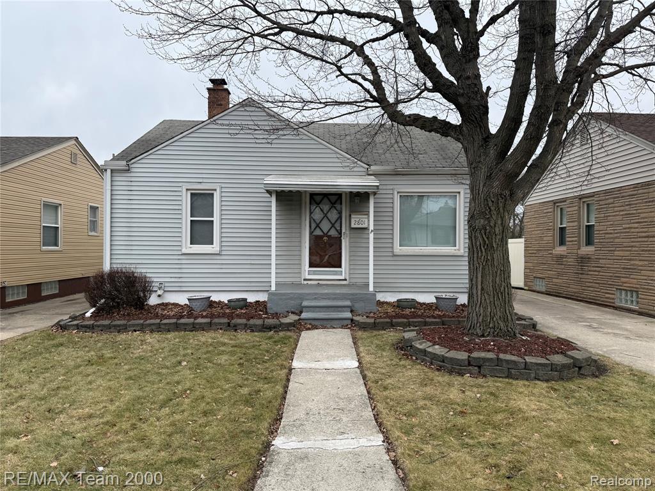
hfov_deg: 71.6
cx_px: 328
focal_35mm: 24
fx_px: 454
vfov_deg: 56.8
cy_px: 246
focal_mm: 6.76
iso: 80
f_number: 1.78
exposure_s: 1/715
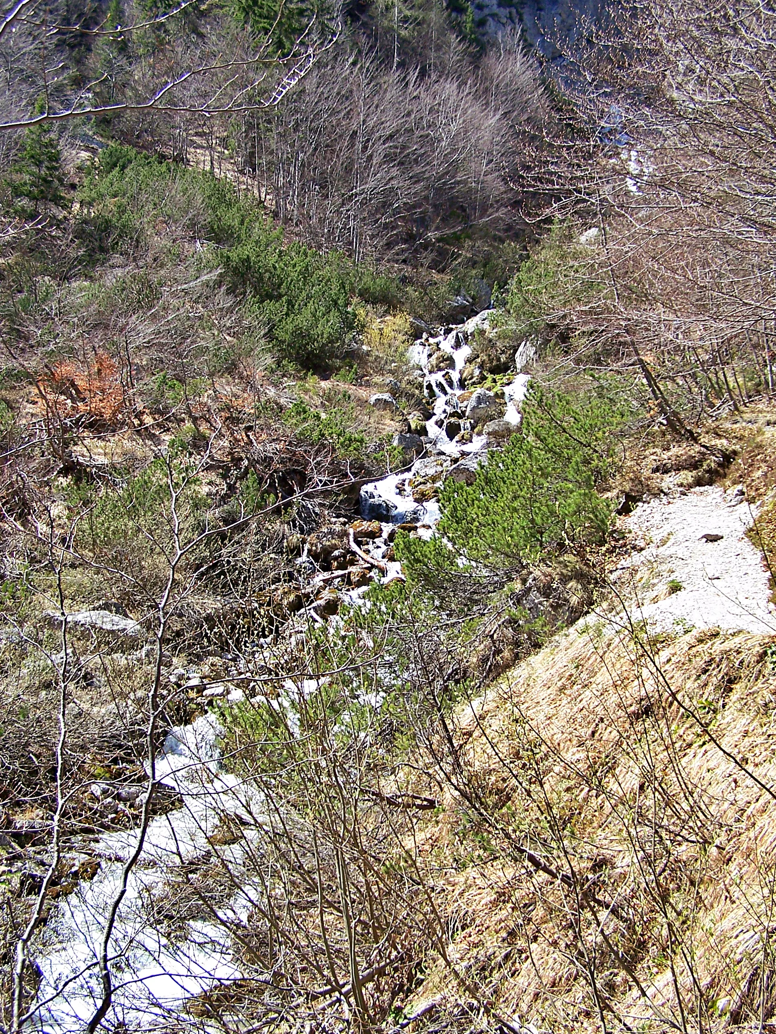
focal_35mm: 38
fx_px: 1136
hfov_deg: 37.7
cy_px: 517
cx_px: 388
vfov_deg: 49.0
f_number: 2.8
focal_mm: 6.3
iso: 80
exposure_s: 1/500
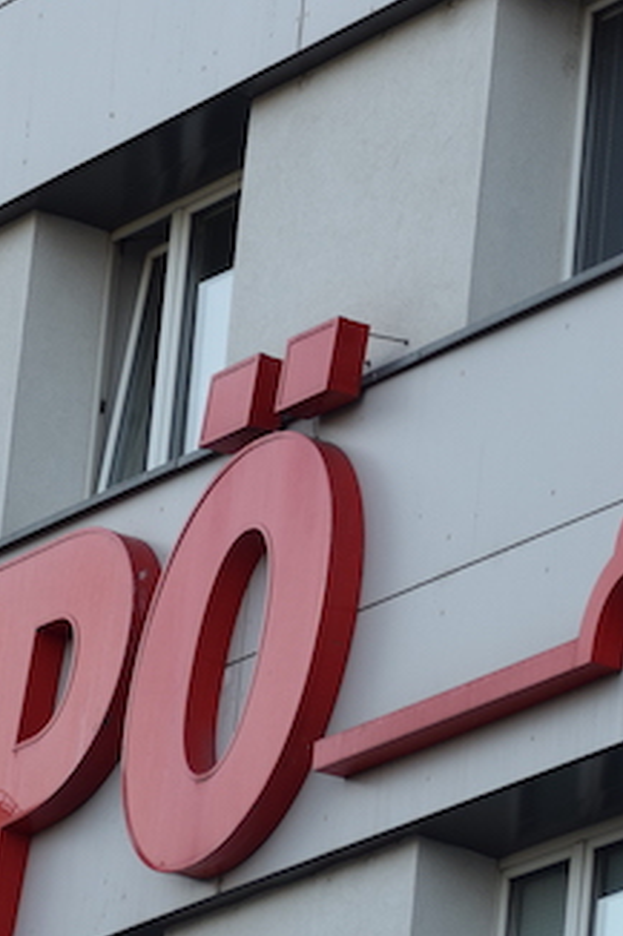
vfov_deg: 6.1
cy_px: 668
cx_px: 511
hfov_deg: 4.0
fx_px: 8809
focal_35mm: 339
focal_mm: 92
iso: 400
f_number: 5.6
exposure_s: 1/500
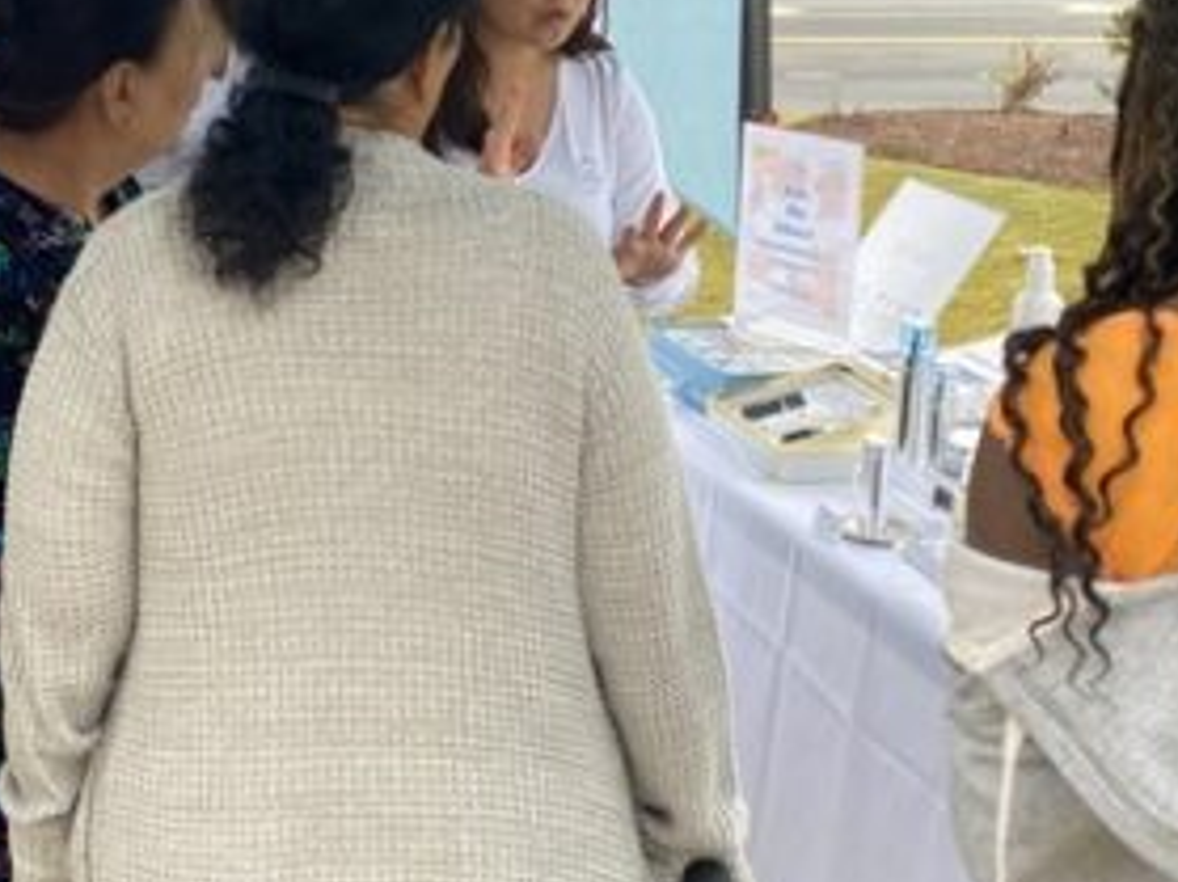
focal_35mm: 70
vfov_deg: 20.7
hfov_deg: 27.3
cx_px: 241
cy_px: 141
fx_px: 2381
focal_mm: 4.25
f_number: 1.8
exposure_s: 1/122
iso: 64
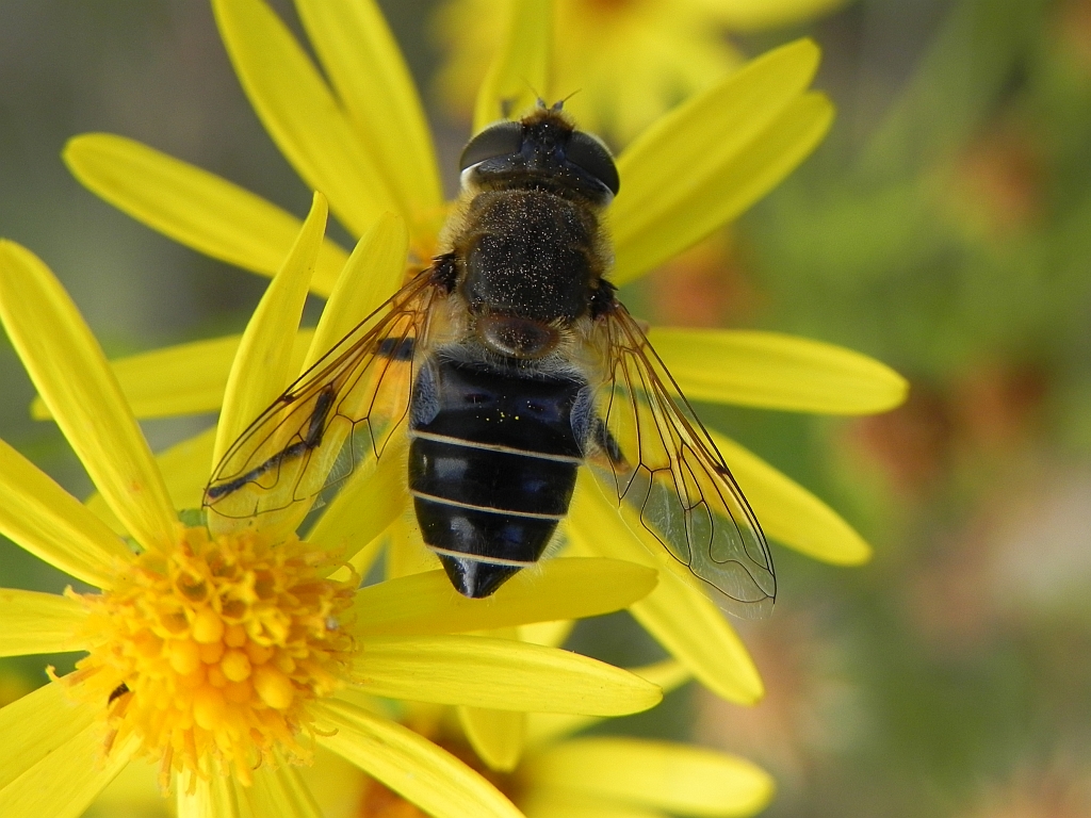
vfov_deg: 14.1
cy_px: 409
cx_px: 546
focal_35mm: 105
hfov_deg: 18.7
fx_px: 3309
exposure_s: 1/227
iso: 160
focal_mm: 18.8
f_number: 4
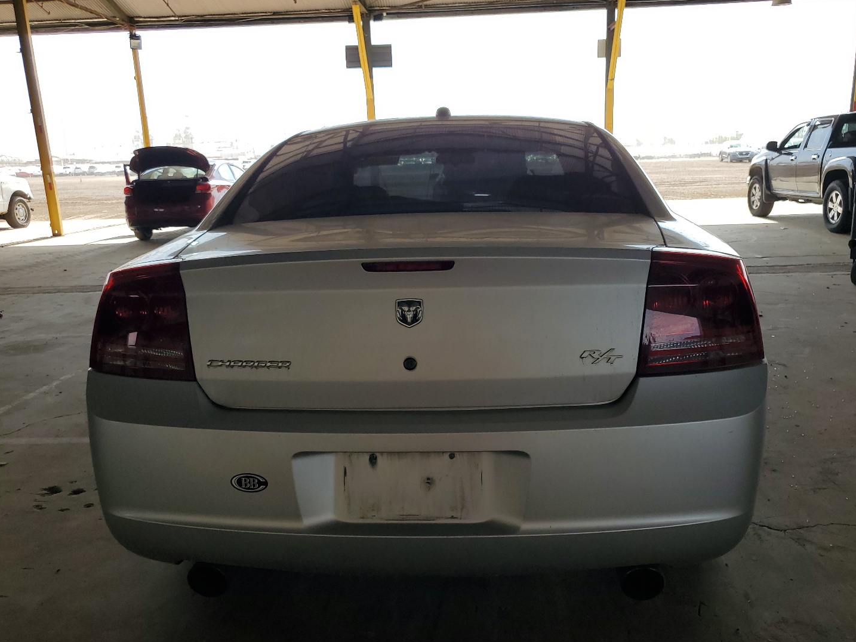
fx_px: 717
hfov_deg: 61.7
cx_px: 426
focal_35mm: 29
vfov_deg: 48.2
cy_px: 329
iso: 50
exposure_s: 1/556
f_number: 1.5
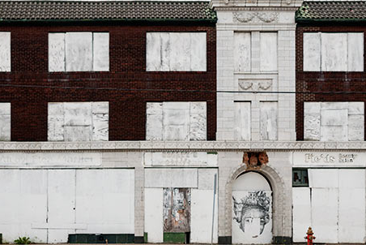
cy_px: 123
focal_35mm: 50
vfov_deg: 27.0
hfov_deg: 39.5
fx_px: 509
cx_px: 201
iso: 200
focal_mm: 26
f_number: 5
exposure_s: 1/1250
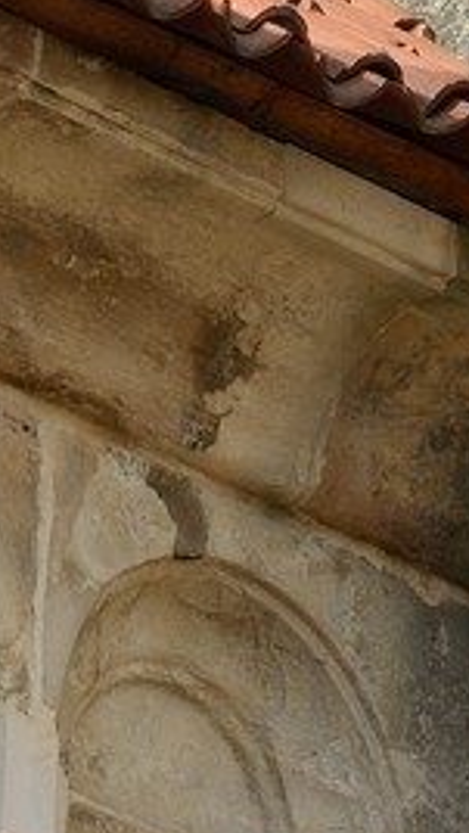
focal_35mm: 1248
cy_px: -774
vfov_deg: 1.7
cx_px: 576
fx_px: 27557
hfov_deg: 1.0
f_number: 8
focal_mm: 200
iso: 200
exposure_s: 1/320
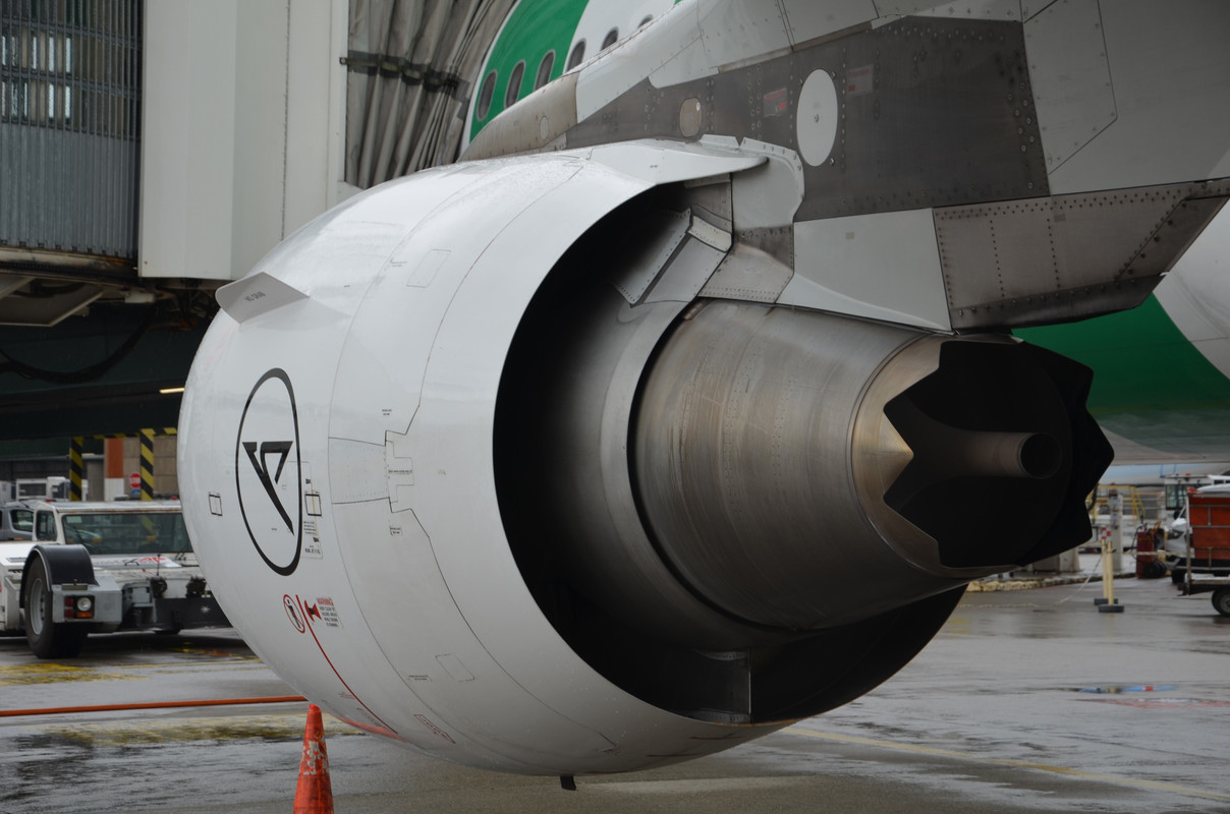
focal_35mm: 99
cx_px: 615
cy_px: 407
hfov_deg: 20.7
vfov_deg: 13.8
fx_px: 3375
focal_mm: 66
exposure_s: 1/160
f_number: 7.1
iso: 160
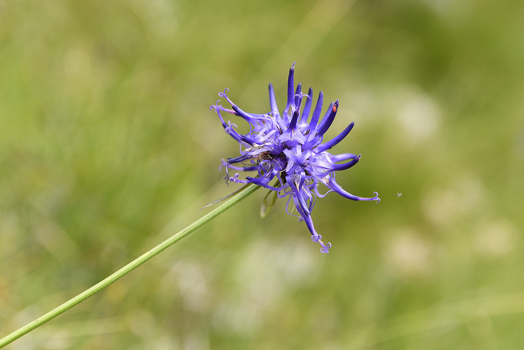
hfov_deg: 19.5
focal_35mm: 105
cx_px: 262
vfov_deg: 13.0
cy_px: 175
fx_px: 1528
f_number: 7.1
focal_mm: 70
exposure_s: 1/1000
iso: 500
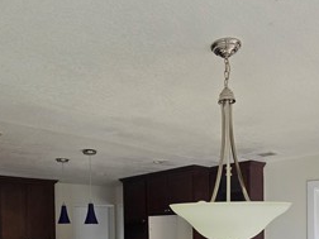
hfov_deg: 55.3
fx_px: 304
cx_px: 173
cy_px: 236
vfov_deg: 38.4
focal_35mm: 33
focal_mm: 2.2
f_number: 2.2
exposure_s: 1/317
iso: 50
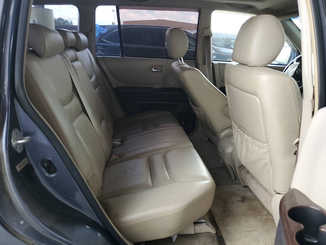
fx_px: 245
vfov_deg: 53.1
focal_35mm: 26
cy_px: 122
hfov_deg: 67.3
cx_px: 163
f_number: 1.5
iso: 68
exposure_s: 1/120
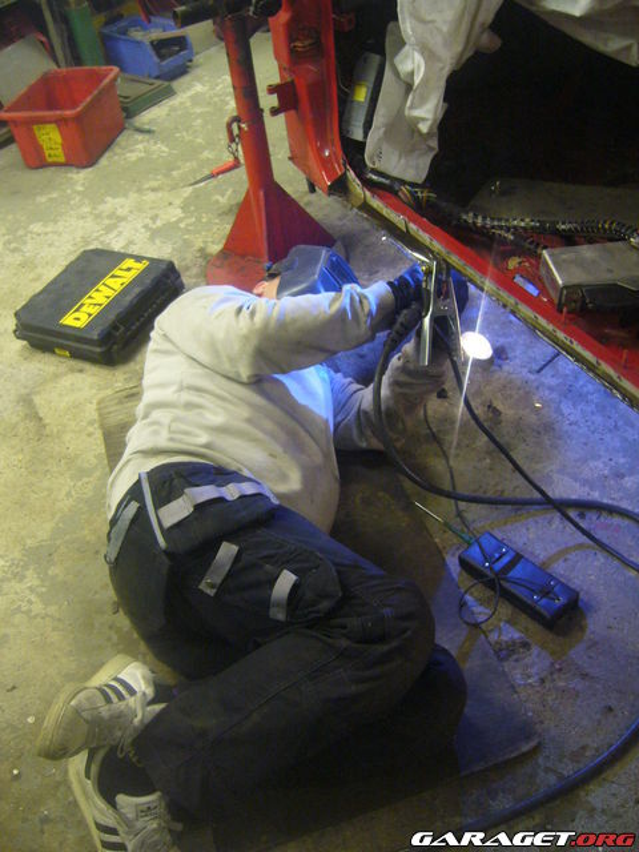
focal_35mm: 35
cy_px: 426
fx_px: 861
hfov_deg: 40.7
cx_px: 320
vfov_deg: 52.6
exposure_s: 1/8
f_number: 2.8
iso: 200
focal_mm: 5.8
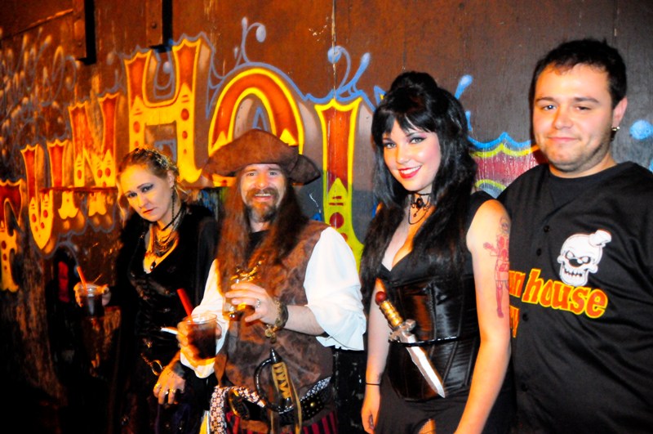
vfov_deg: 47.8
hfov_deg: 67.5
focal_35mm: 27
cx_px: 326
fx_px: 489
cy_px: 217
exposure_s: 1/5
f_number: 4.5
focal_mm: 18
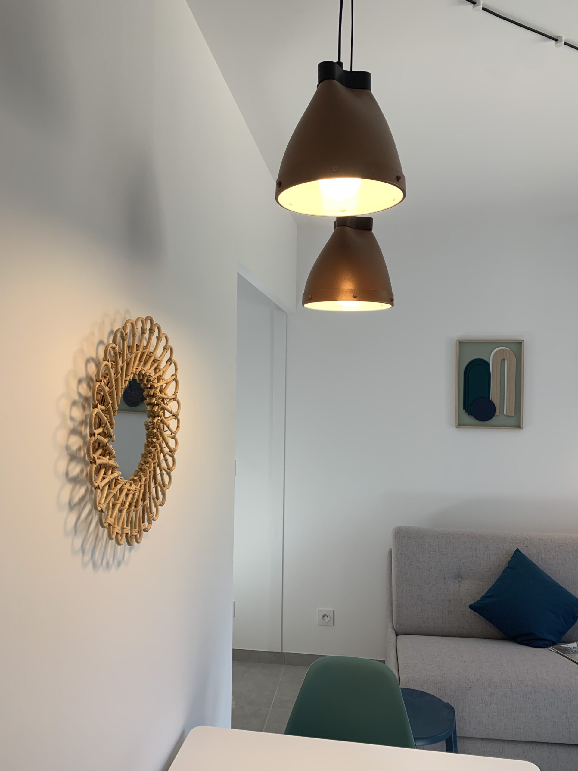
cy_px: 386
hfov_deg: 53.1
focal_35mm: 26
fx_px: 579
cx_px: 289
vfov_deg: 67.3
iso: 32
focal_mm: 4.25
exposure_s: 1/122
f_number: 1.8
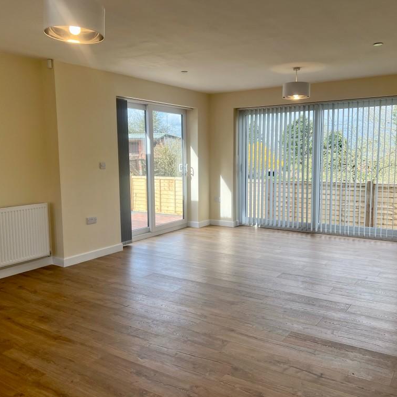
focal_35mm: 31
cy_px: 200
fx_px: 402
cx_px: 206
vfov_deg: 52.5
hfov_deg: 52.5
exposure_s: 1/611
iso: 50
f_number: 1.5
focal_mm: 5.7
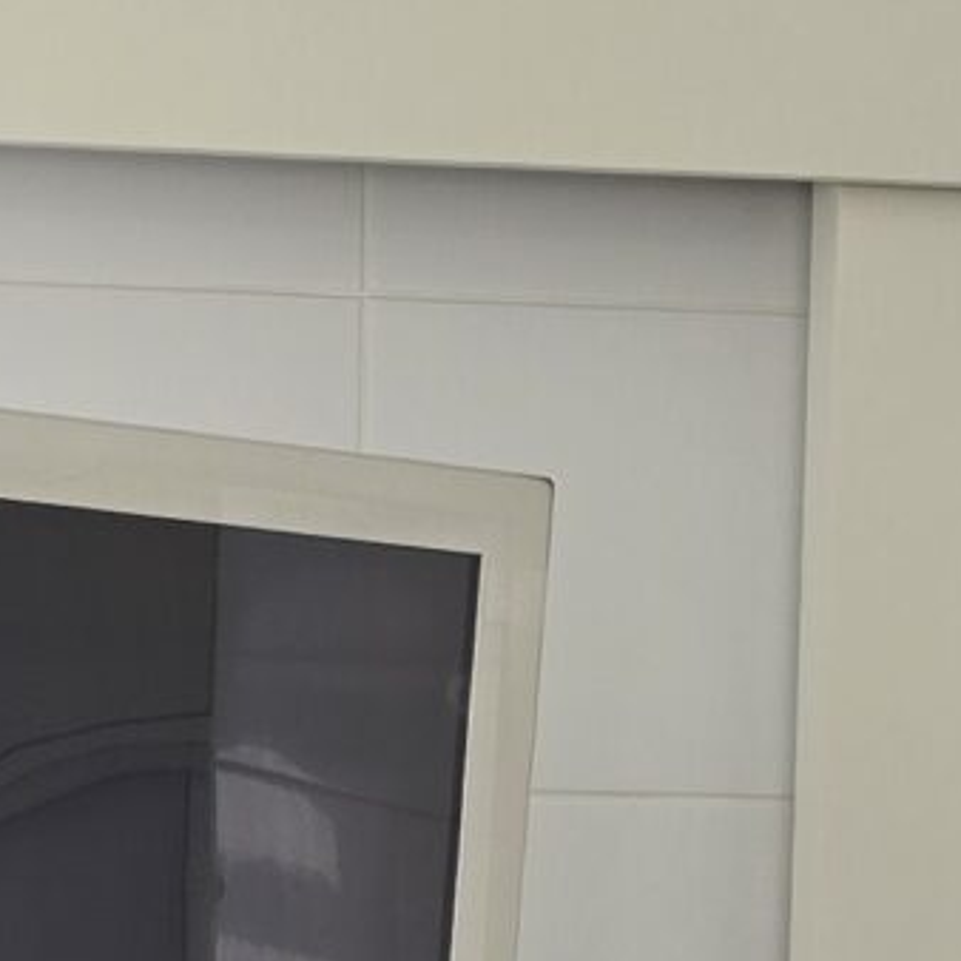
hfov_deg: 11.2
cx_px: -114
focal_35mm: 154
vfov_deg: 10.1
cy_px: 2172
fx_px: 4837
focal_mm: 6.3
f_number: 1.7
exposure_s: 1/180
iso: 40
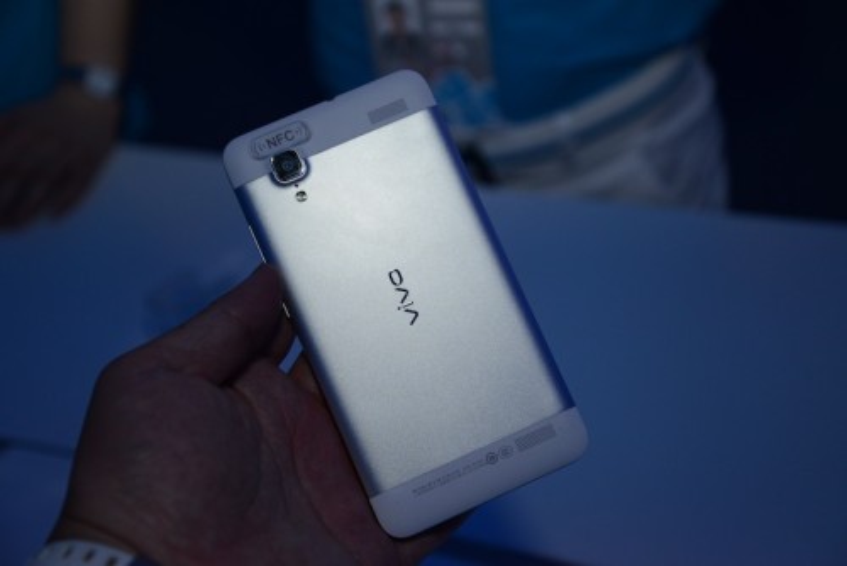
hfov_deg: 30.5
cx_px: 424
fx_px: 1554
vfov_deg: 20.6
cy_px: 283
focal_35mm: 66
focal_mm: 66
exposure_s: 1/80
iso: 1250
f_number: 5
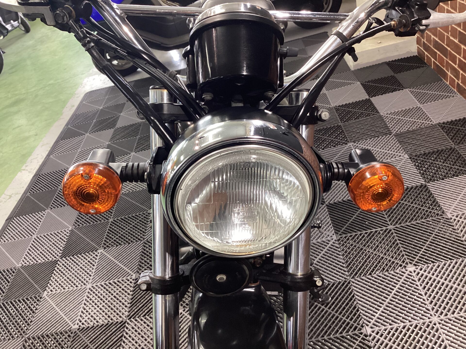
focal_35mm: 31
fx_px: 417
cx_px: 233
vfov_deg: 45.4
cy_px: 174
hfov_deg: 58.4
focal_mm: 3.3
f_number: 2.4
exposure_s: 1/60
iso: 320
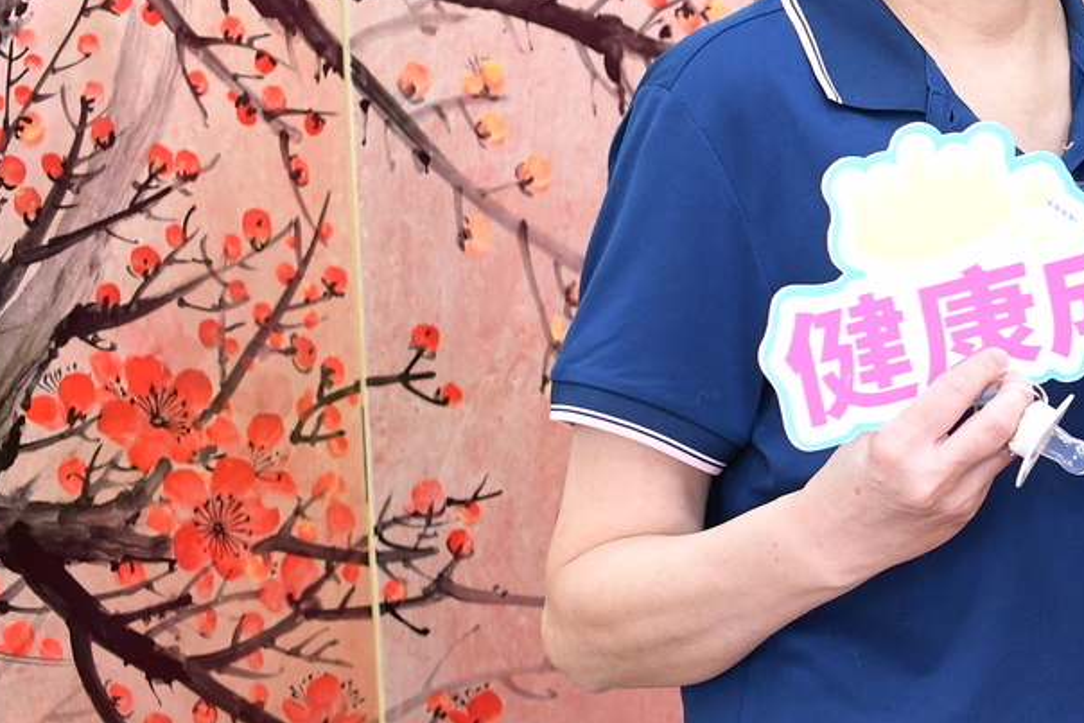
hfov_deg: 13.4
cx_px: 1901
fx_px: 4186
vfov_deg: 9.9
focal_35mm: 139
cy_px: 380
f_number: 4.5
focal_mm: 35
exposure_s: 1/200
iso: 1000
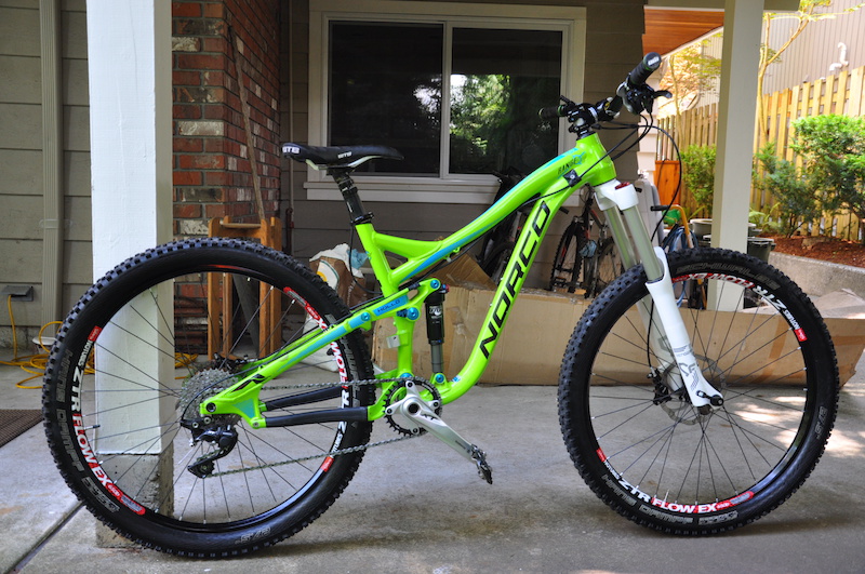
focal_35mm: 36
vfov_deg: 36.8
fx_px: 864
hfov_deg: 53.2
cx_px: 432
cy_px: 287
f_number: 5.6
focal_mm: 24
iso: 640
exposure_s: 1/30
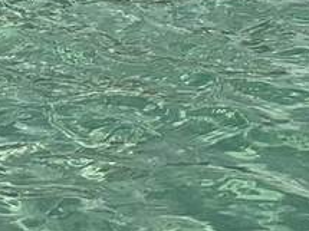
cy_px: -453
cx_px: -29
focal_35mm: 155
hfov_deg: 12.5
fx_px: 1383
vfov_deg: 8.2
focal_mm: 4.25
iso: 25
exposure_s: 1/5405
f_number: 1.8
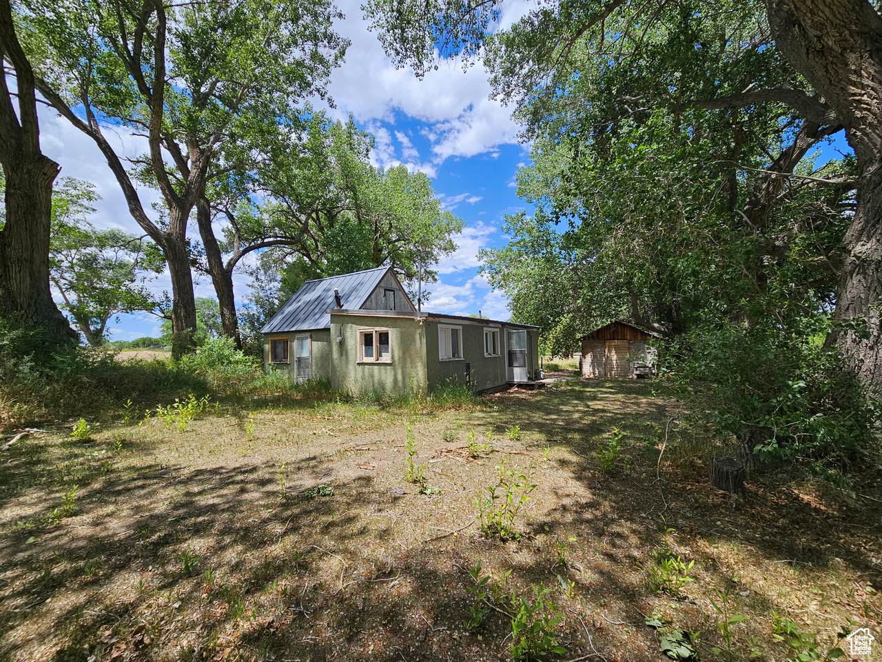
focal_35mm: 13
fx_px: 331
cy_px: 331
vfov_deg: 89.9
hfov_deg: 106.2
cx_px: 441
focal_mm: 2.2
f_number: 2.2
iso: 50
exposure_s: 1/1584
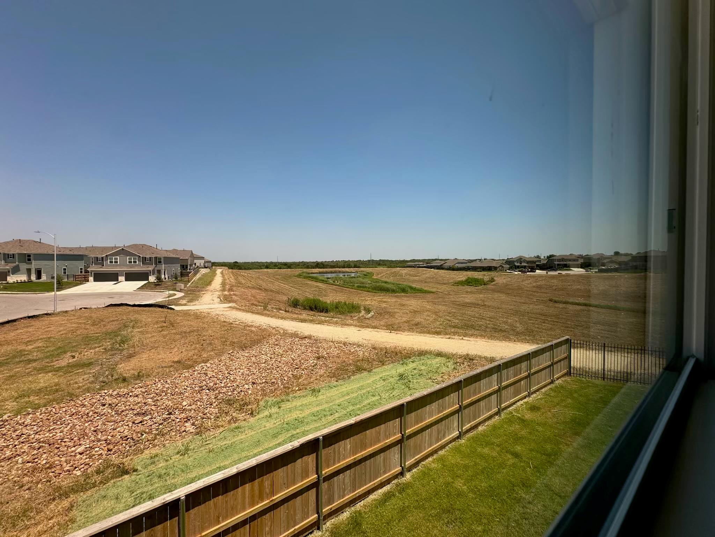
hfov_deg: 102.1
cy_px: 268
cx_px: 358
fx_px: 289
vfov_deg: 85.7
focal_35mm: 14
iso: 50
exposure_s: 1/1927
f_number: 2.2
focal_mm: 2.22
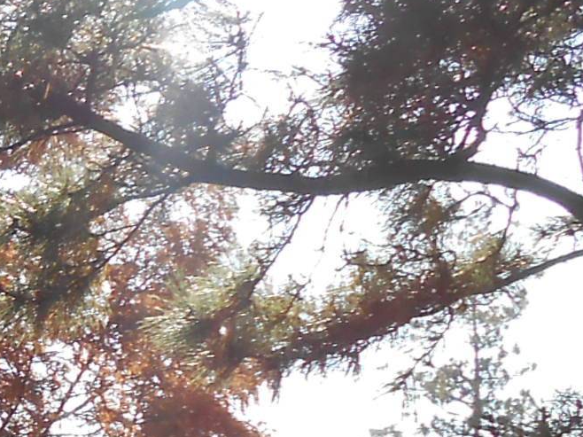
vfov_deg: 11.2
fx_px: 2172
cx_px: -784
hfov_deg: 12.3
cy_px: 591
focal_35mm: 129
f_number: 3.5
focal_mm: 4.6
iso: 80
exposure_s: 1/320
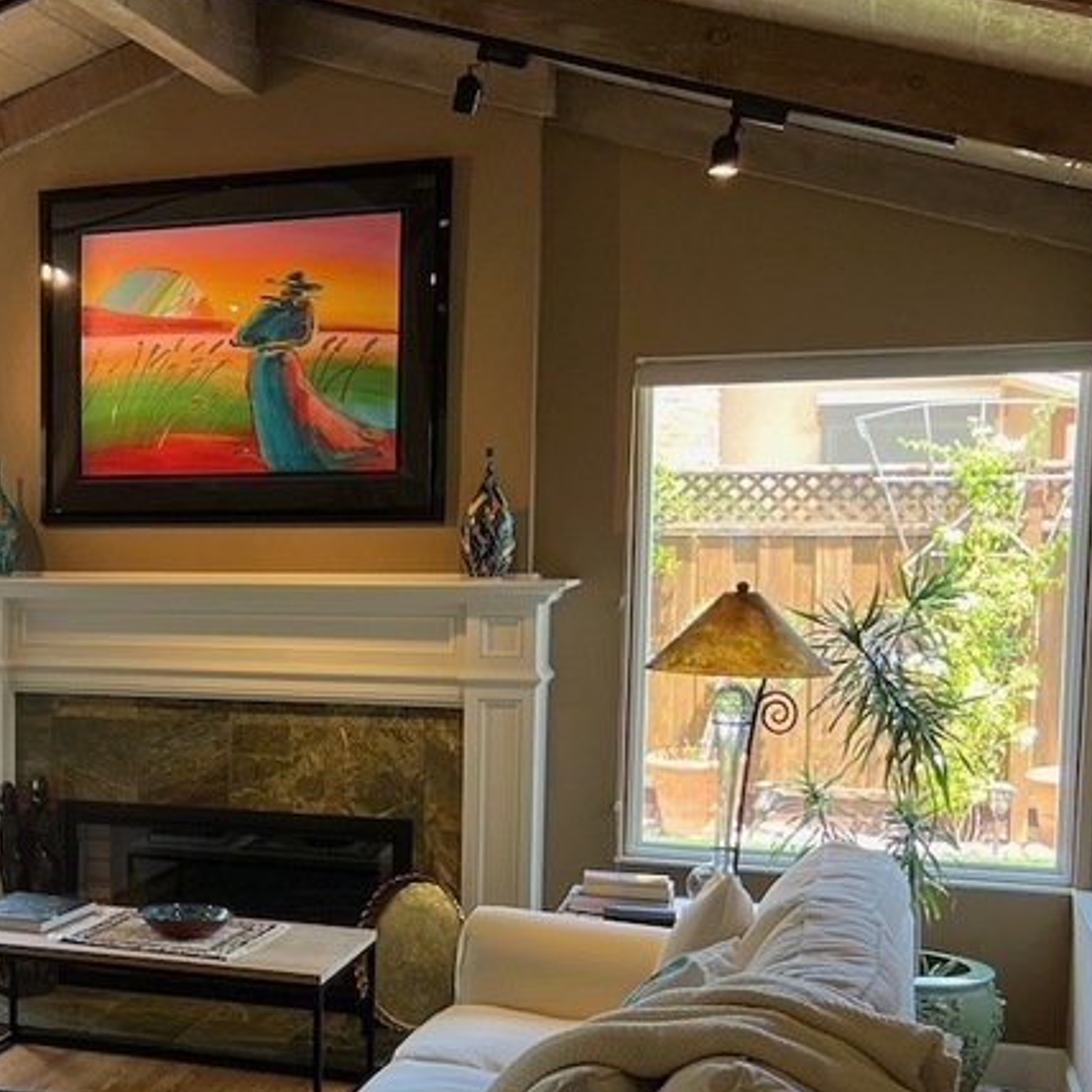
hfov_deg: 28.7
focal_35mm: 55
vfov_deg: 30.9
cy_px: 699
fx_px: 1963
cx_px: -54
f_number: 1.5
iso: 80
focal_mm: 5.7
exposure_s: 1/120
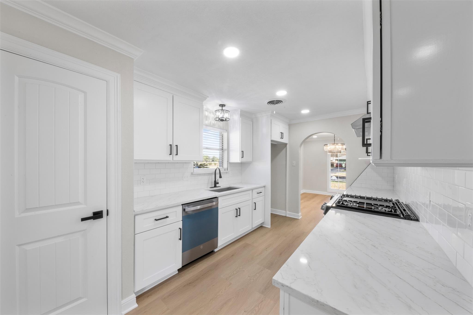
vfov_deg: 90.0
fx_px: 158
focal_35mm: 12
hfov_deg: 112.6
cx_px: 236
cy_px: 158
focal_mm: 12
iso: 250
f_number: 9
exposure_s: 1
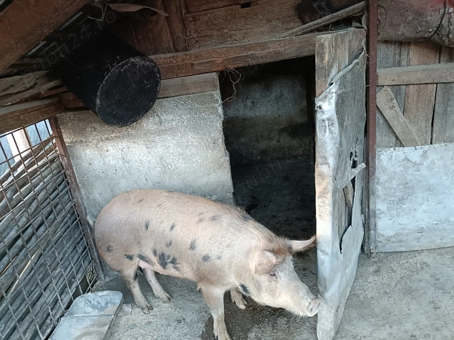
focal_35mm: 25
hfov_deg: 69.4
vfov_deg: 54.9
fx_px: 328
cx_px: 227
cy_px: 170
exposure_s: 1/33.3
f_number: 1.7
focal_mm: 4.7
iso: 1000
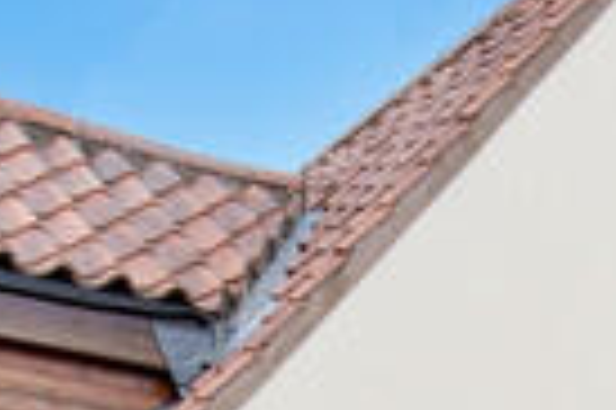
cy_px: 1097
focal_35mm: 120
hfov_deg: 17.0
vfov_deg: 9.6
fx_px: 2051
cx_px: 432
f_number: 8
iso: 100
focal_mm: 11
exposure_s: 1/100
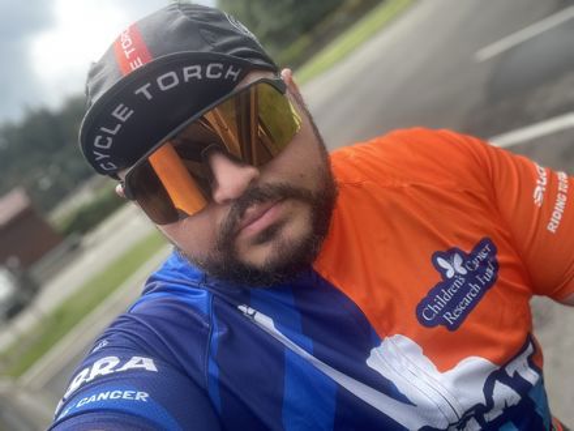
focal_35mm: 30
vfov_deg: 46.8
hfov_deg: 60.0
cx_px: 287
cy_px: 216
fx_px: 497
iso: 25
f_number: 2.2
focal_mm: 2.71
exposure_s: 1/121
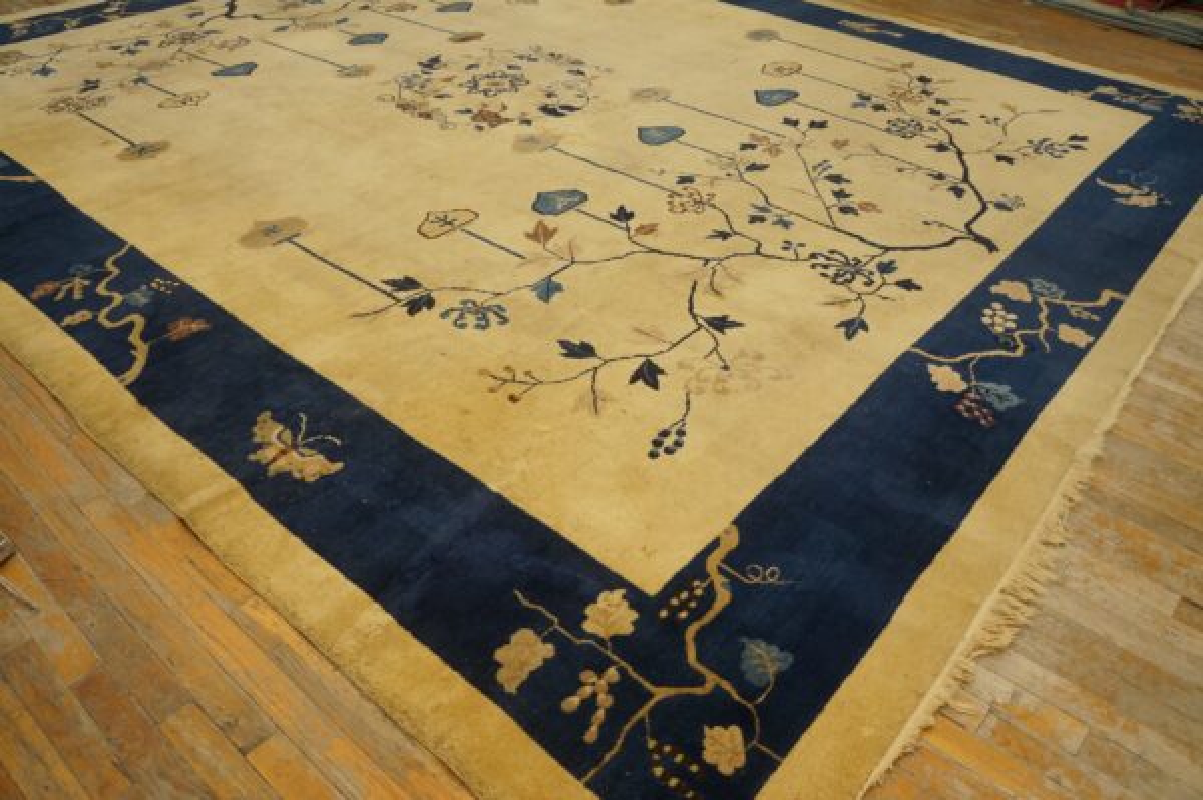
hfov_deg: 67.4
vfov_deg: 47.9
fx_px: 901
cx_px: 602
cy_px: 400
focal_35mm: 27
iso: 640
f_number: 4
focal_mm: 18
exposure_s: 1/60
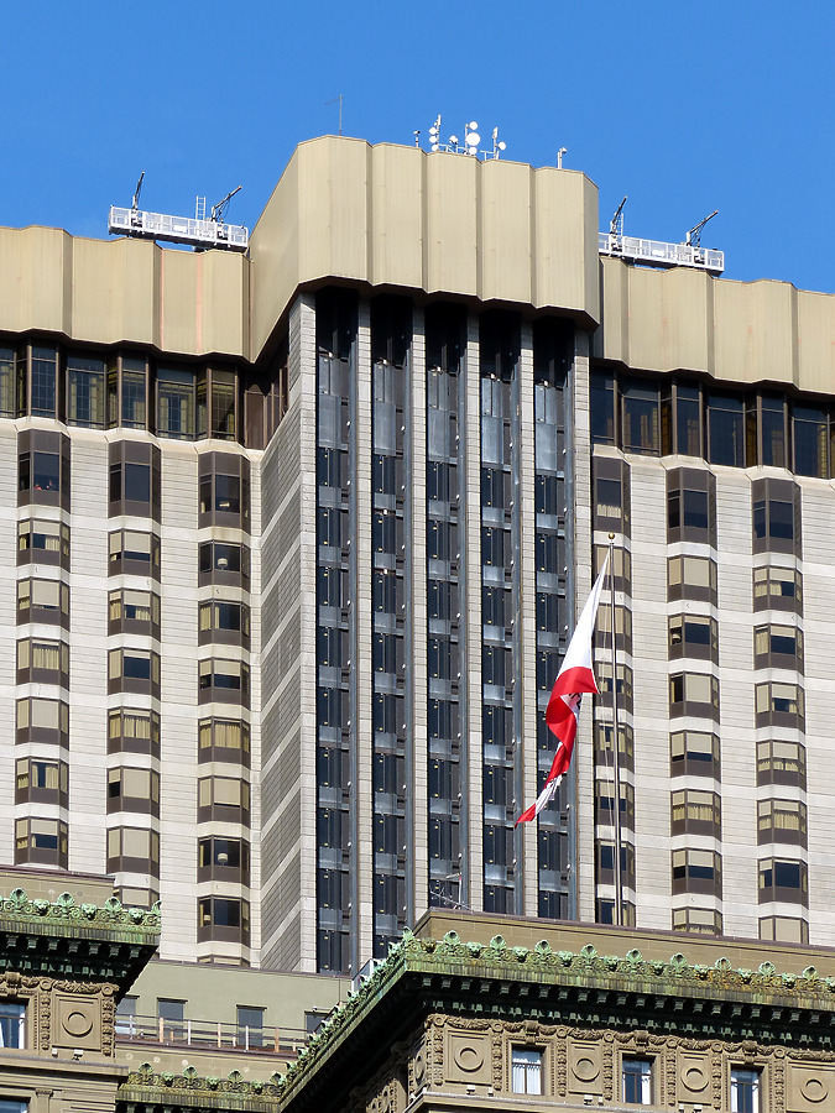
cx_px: 418
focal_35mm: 145
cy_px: 556
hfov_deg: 10.2
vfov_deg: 13.6
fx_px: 4664
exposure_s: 1/1000
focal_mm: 26.1
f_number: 4
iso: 100
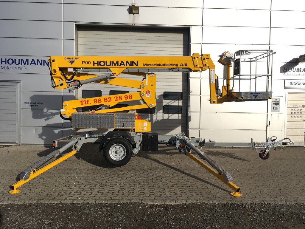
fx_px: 256
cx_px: 152
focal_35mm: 29
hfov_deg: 61.7
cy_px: 114
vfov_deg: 48.2
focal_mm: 4.15
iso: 25
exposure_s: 1/2404
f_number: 2.2
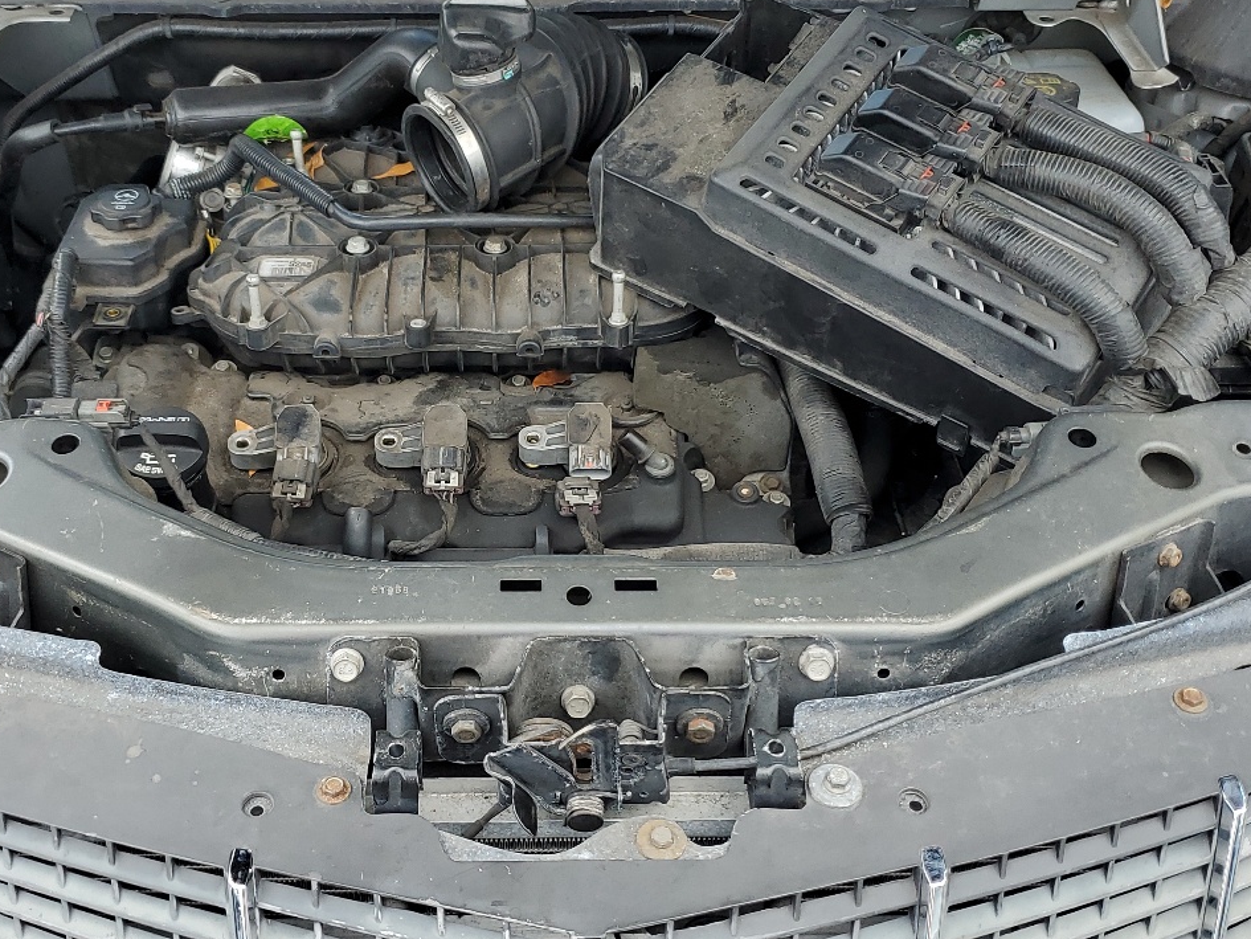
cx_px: 533
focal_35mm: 44
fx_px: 1590
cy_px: 470
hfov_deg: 42.8
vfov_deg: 32.9
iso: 50
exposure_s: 1/435
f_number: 1.5
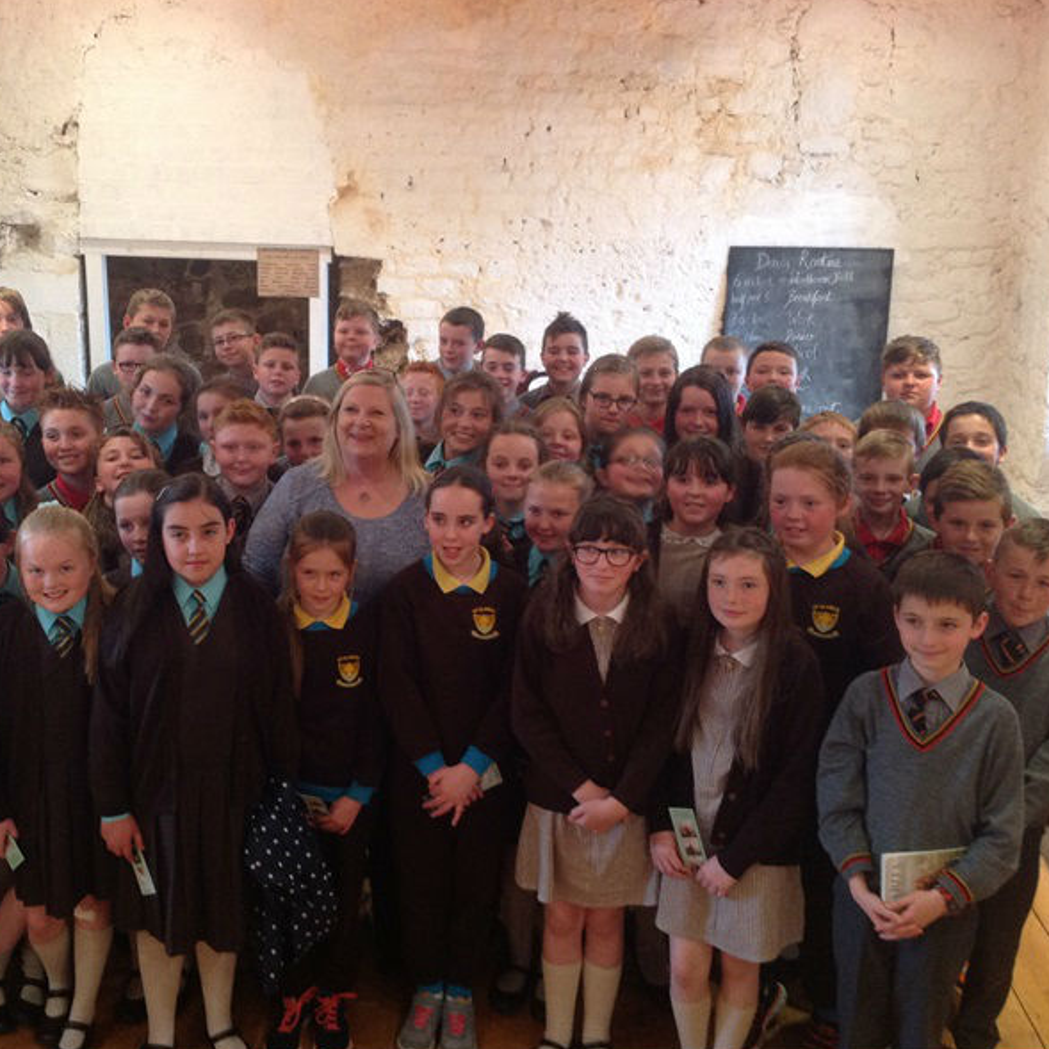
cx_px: 386
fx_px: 1440
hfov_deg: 39.7
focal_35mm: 42
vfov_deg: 40.0
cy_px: 522
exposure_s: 1/15
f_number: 2.4
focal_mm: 4.28
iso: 200
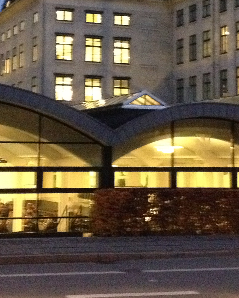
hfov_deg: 15.1
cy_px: 55
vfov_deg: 18.6
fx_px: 901
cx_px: 160
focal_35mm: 102
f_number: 2.4
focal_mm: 4.28
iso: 800
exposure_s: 1/15
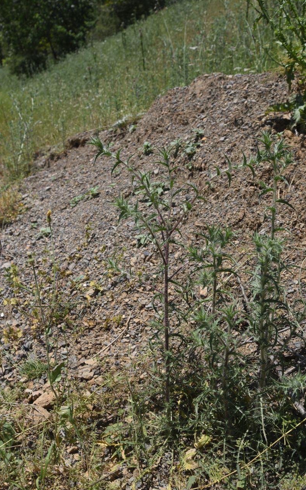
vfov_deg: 38.9
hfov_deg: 24.9
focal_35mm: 52
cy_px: 243
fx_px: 694
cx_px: 162
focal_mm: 50
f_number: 8
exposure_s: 1/320
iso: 100
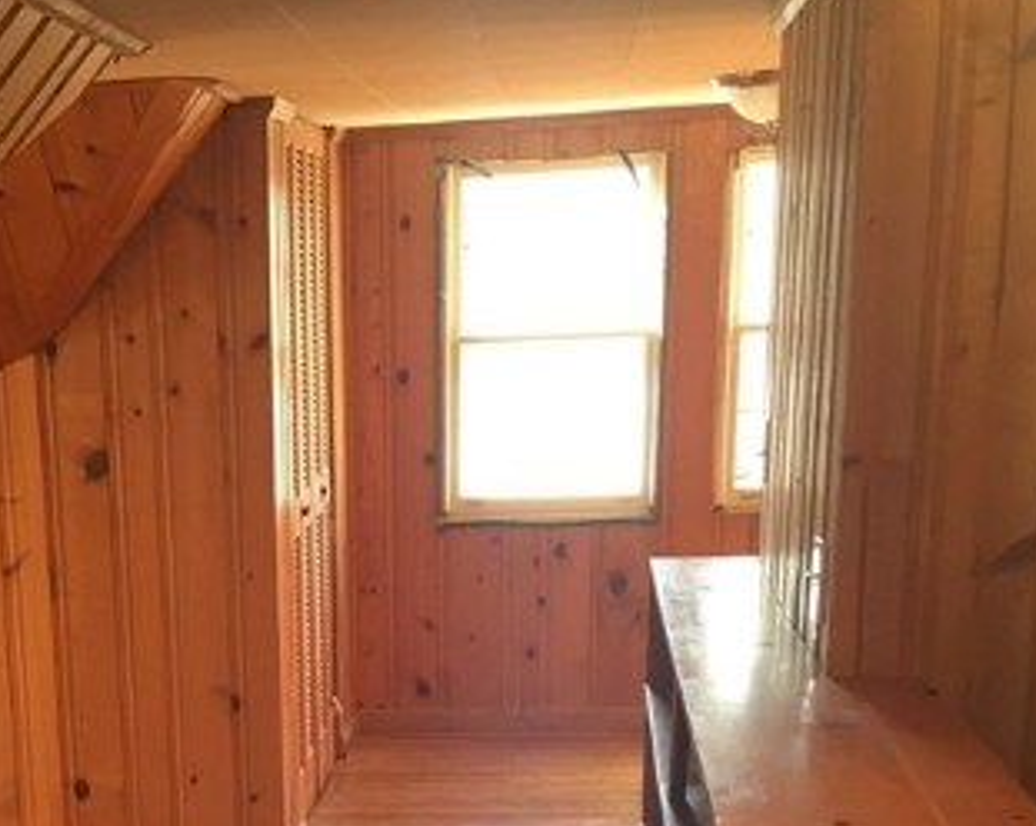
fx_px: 2144
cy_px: 1019
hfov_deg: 26.5
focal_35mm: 70
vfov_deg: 20.3
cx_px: 150
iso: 40
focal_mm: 4.15
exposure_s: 1/15
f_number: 2.2
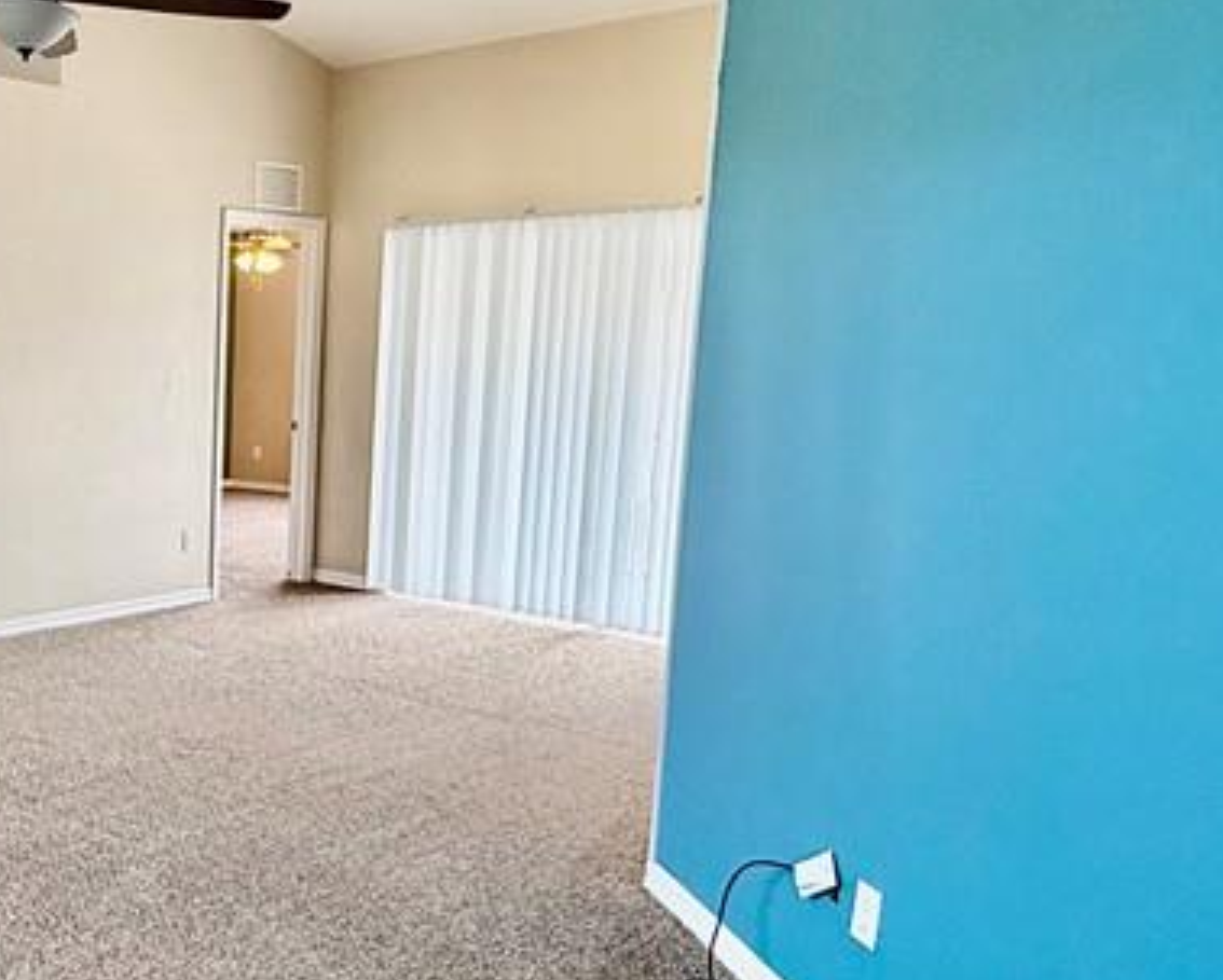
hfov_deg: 42.5
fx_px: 1340
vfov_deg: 40.1
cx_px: 6
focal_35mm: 37
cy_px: 550
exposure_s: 1/120
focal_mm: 2.22
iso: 160
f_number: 2.2
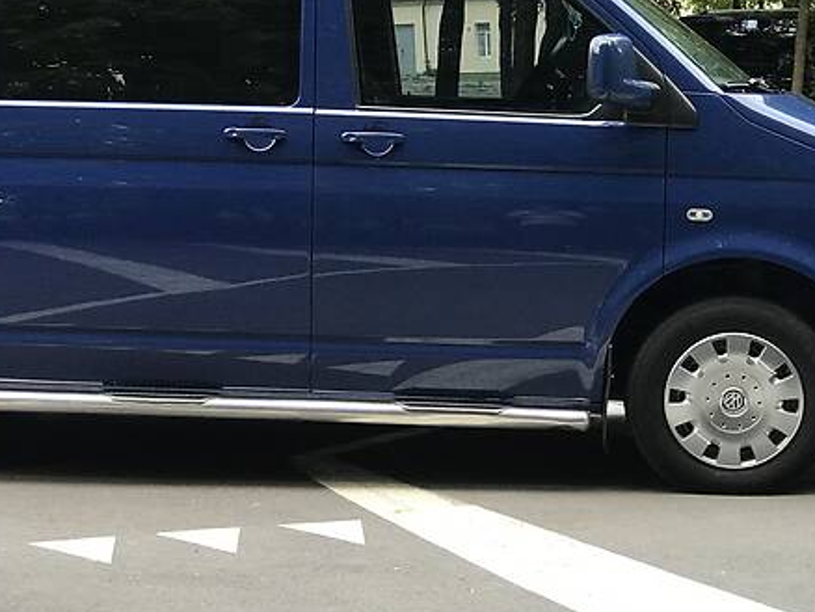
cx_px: 275
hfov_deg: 18.8
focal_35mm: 104
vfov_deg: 14.2
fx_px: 2450
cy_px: 208
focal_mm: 6.6
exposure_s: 1/50
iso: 64
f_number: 2.8
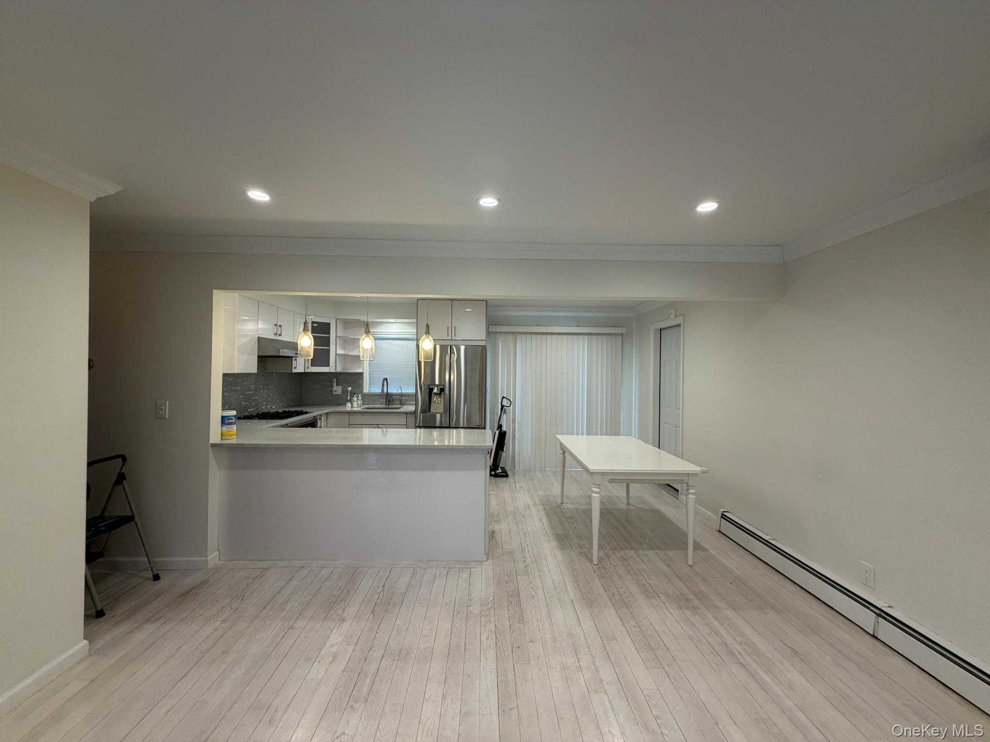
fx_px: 400
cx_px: 495
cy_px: 371
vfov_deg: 85.7
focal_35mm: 14
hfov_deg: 102.1
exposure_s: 1/120
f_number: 2.2
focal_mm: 2.22
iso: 250
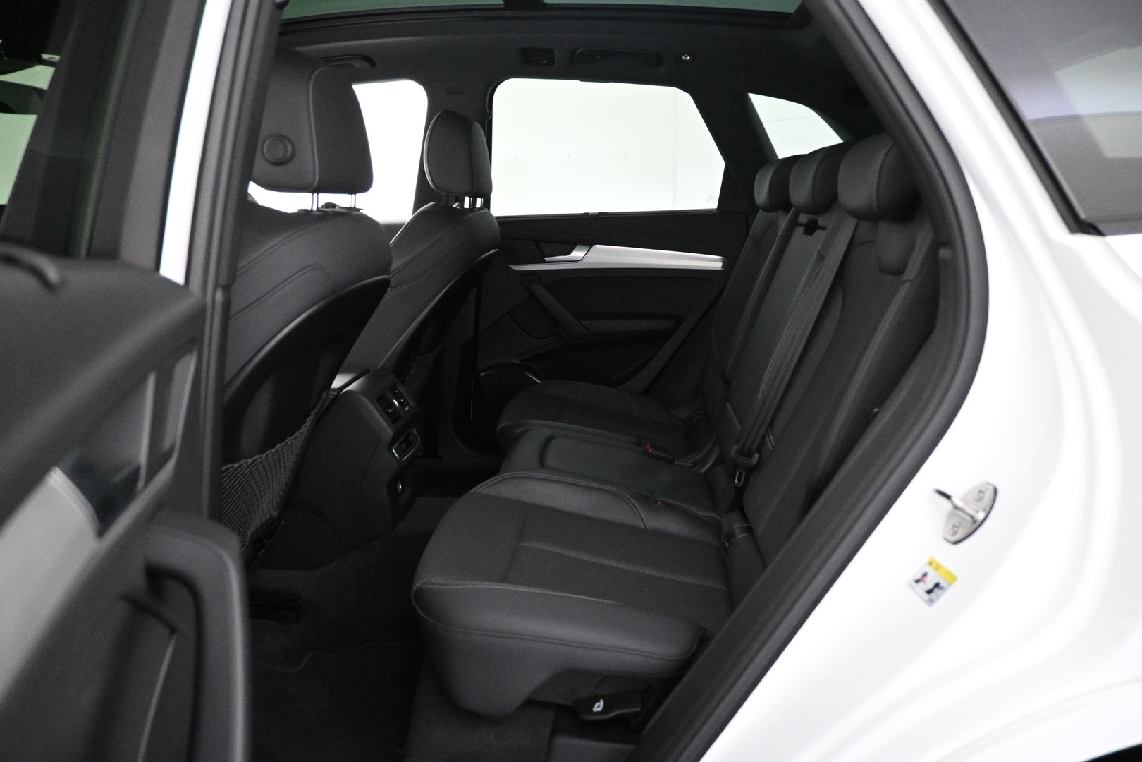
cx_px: 571
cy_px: 381
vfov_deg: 50.4
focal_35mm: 26
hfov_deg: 70.4
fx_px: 809
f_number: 3.5
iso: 5600
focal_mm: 17
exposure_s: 1/60
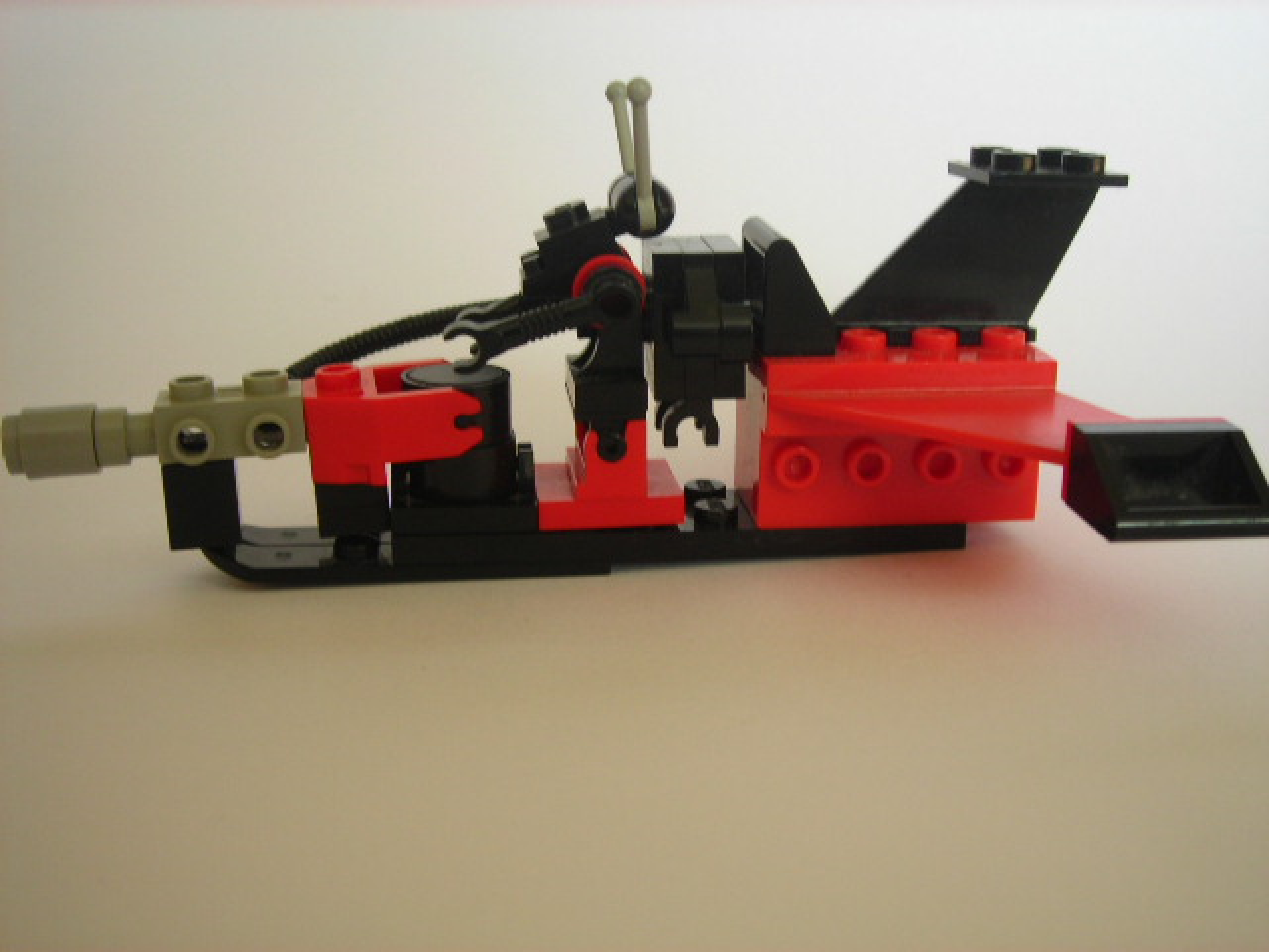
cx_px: 634
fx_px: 1723
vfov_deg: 30.9
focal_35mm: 47
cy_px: 476
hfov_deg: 40.4
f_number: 3.4
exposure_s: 1/19
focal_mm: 7.8
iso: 50
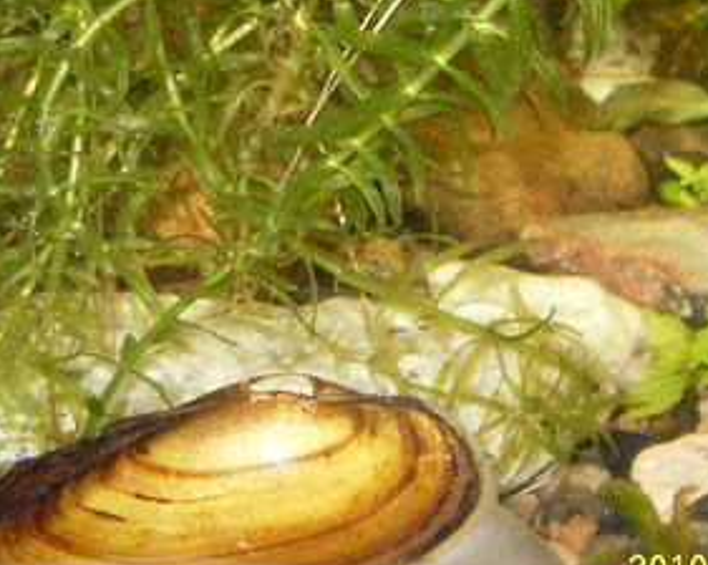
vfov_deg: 22.6
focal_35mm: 67
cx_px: 325
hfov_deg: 28.3
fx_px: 1402
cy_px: 148
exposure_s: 1/45
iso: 100
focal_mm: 6.3
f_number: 2.8
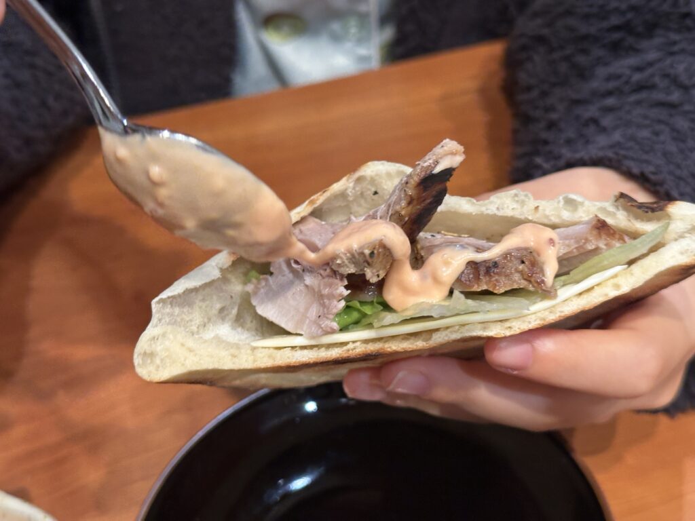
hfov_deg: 39.7
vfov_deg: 30.3
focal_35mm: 48
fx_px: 964
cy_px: 260
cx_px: 348
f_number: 1.78
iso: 200
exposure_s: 1/33
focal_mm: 6.86
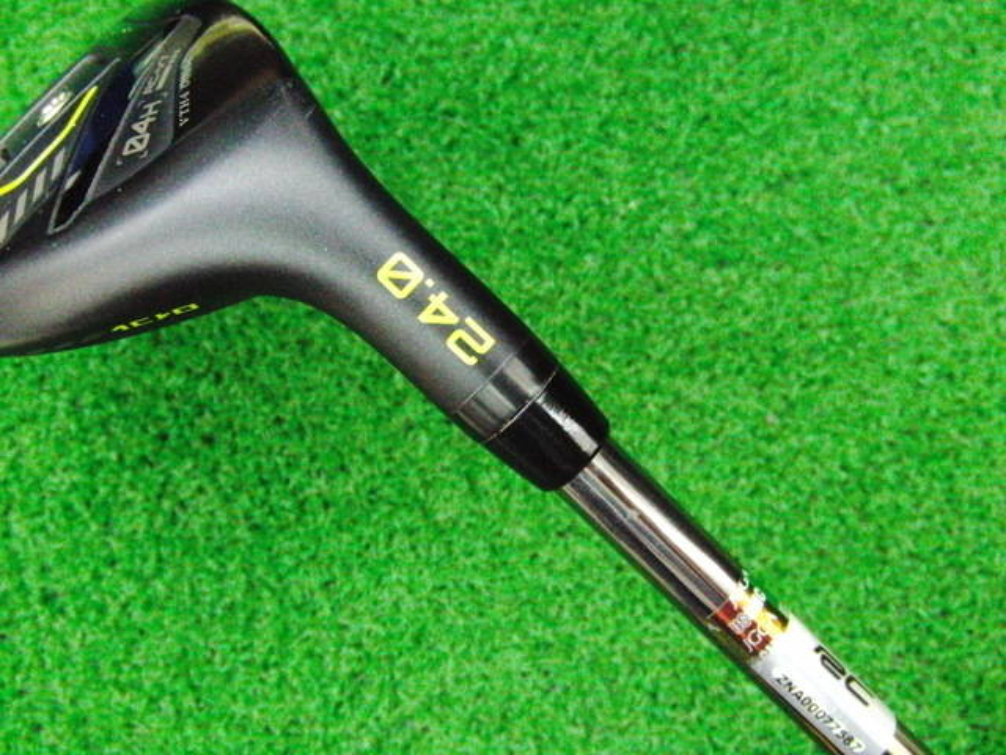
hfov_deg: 50.1
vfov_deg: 38.7
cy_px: 378
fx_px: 1075
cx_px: 503
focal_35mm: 37
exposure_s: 1/160
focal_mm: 6.42
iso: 3200
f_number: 3.6
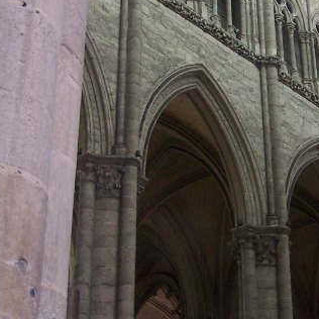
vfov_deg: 20.3
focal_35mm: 85
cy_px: 101
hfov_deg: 20.1
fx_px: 886
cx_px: 262
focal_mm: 6.3
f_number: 2.8
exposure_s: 1/8
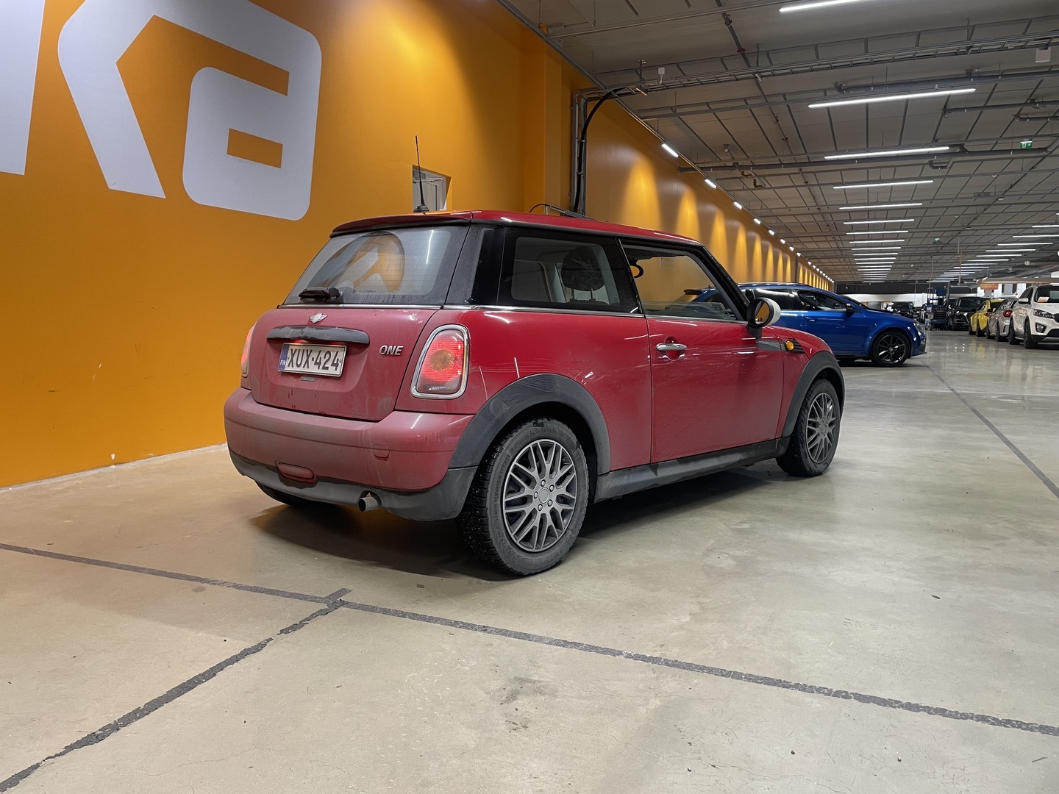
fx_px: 795
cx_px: 530
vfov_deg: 53.1
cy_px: 397
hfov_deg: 67.3
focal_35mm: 26
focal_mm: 4.2
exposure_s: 1/50
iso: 80
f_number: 1.6
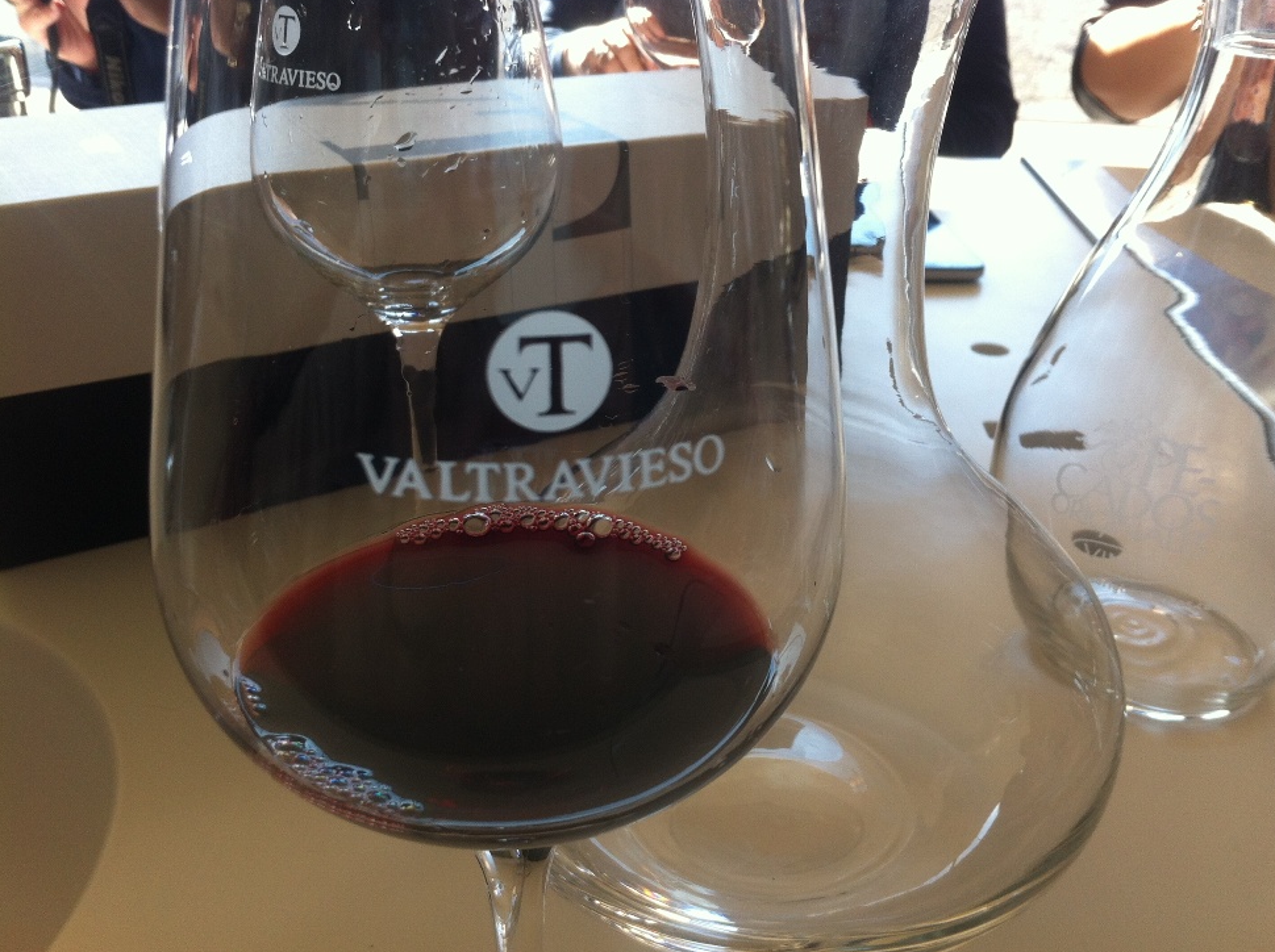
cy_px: 467
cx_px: 668
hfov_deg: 50.2
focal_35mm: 37
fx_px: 1361
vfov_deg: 38.6
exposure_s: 1/136
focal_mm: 3.85
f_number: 2.8
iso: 80
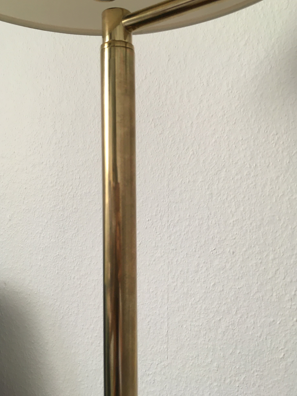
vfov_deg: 60.0
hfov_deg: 46.8
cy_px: 194
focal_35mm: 30
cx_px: 144
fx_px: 343
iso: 80
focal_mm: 4.15
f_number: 2.2
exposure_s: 1/33
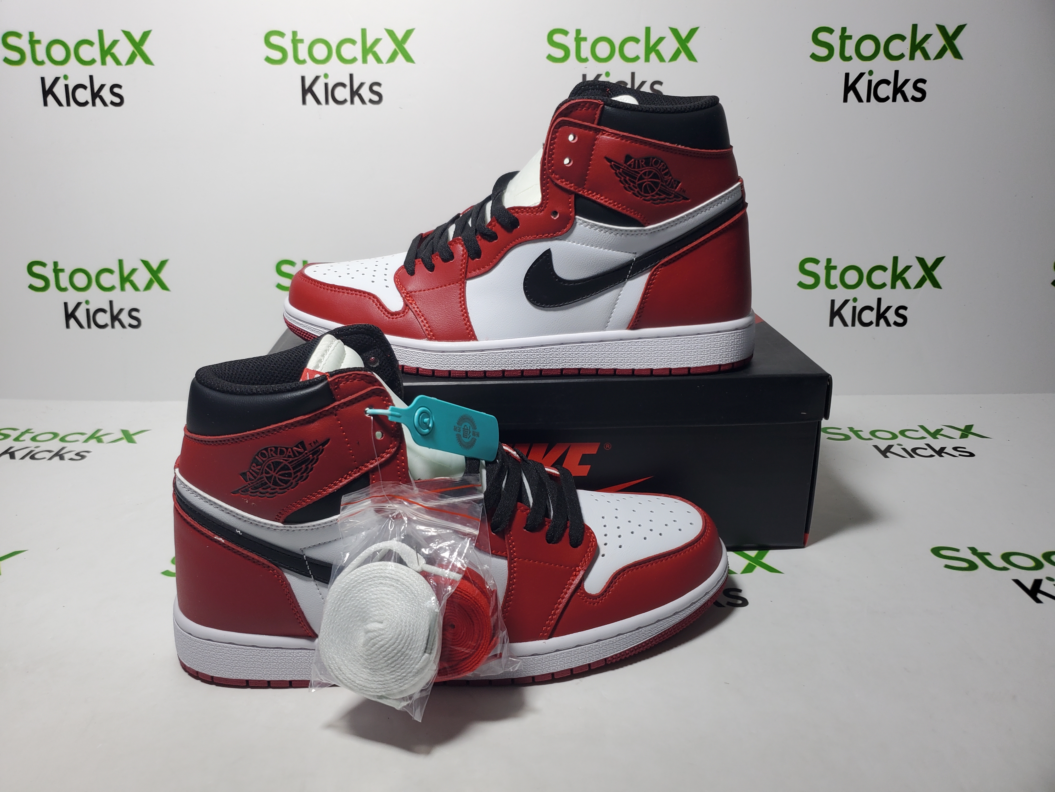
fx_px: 792
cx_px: 528
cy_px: 396
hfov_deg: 67.3
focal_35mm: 26
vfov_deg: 53.1
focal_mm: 4.3
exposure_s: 1/473
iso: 50
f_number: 1.5
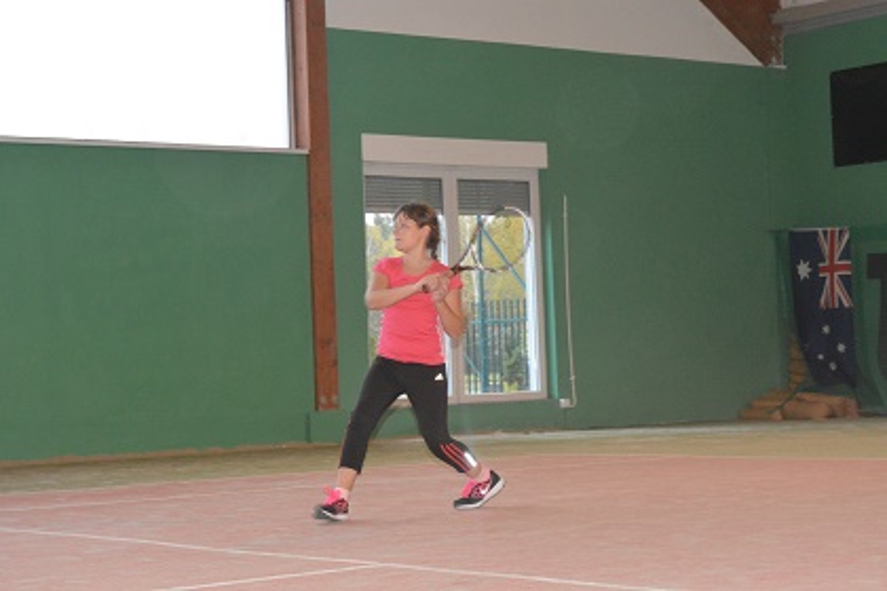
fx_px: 2033
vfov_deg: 16.6
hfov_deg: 24.6
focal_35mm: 82
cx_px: 444
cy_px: 296
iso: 4000
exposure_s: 1/80
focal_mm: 55
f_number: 10
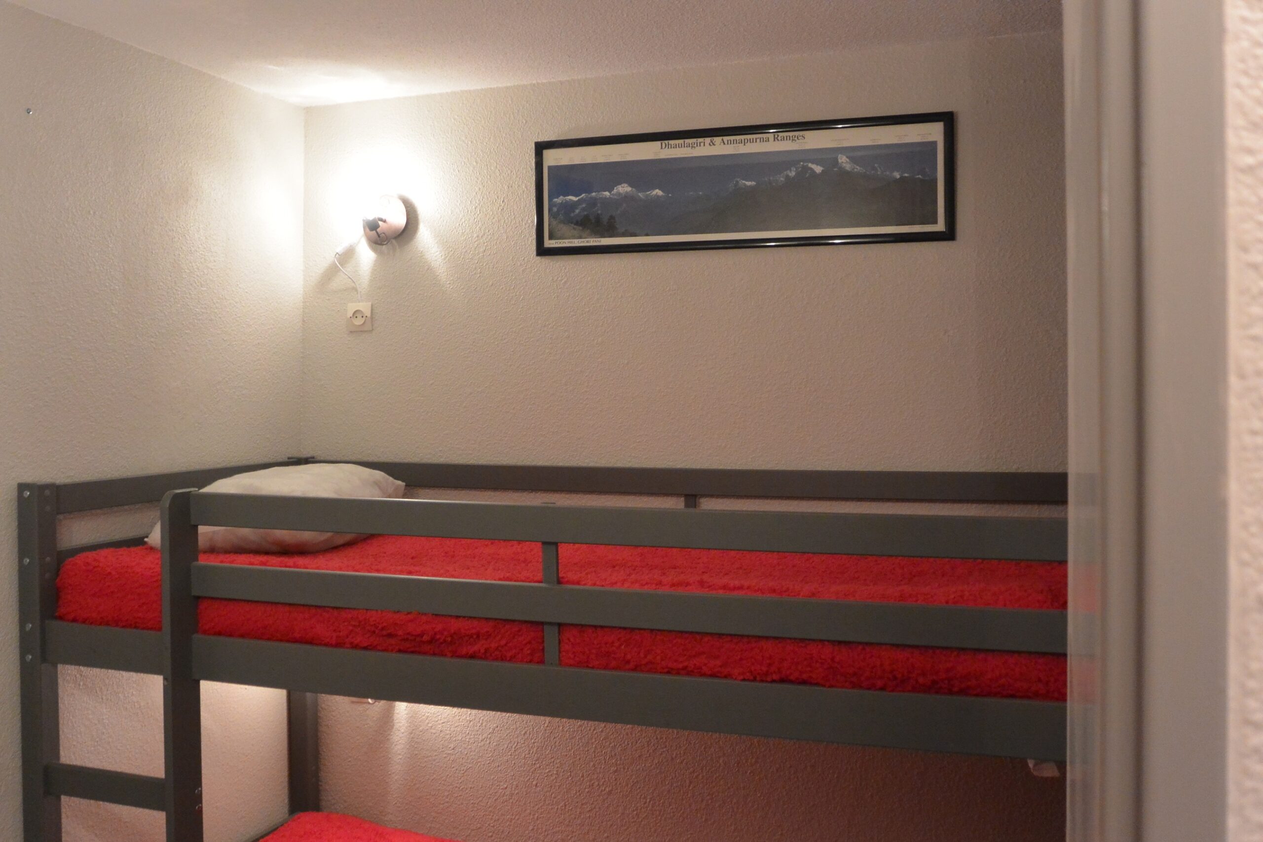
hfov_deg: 54.4
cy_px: 421
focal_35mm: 35
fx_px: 1228
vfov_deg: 37.9
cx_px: 632
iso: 800
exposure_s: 1/50
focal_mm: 13.1
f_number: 4
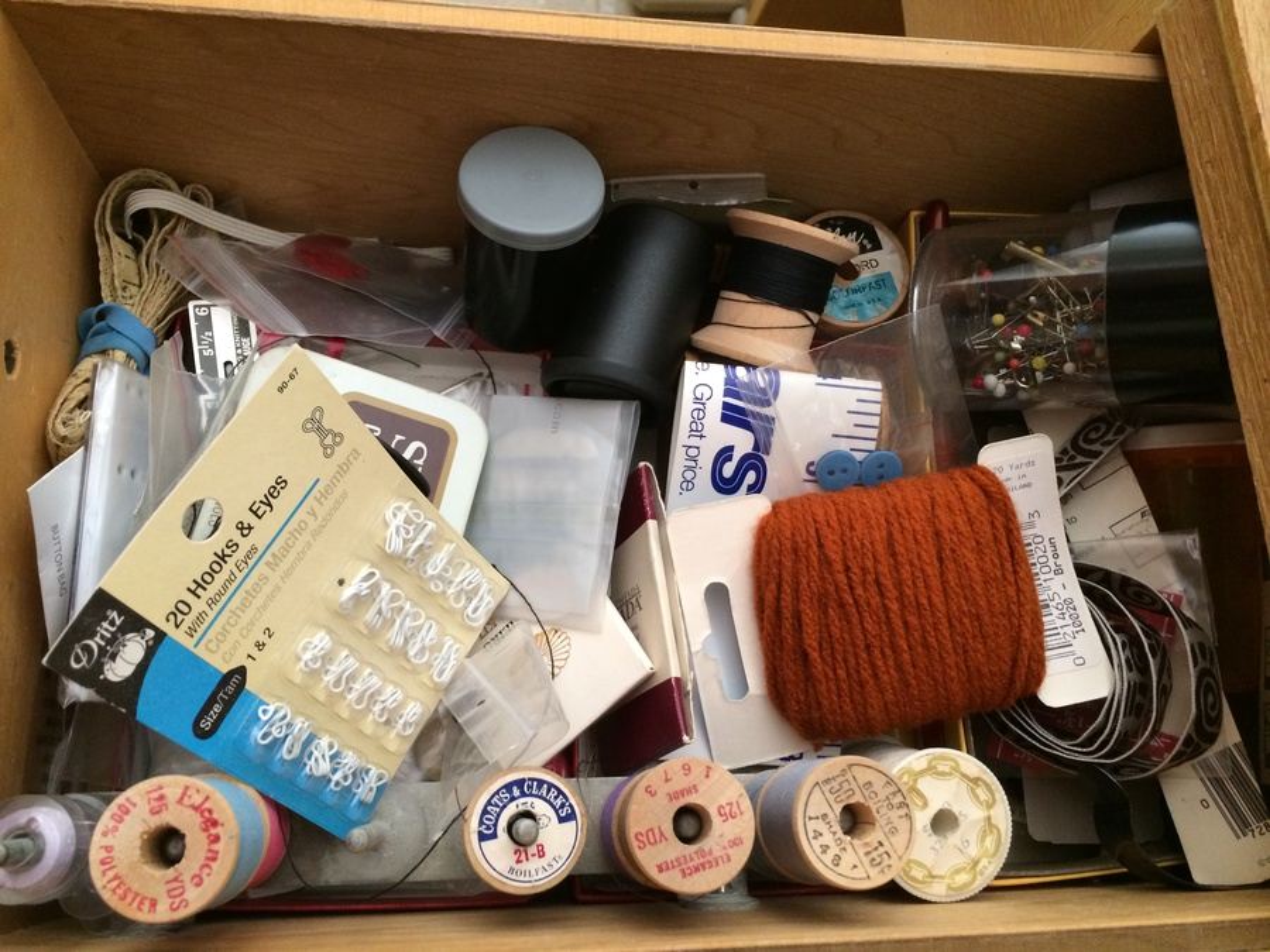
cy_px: 476
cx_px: 635
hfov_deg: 60.0
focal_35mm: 30
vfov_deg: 46.8
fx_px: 1101
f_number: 2.2
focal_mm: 4.12
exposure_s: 1/30
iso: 200
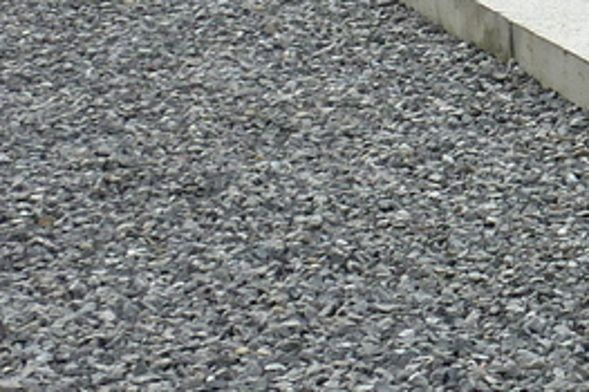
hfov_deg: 13.6
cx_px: 900
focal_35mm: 142
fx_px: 2322
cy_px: -67
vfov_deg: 9.5
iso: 80
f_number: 4
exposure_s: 1/320
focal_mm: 5.3
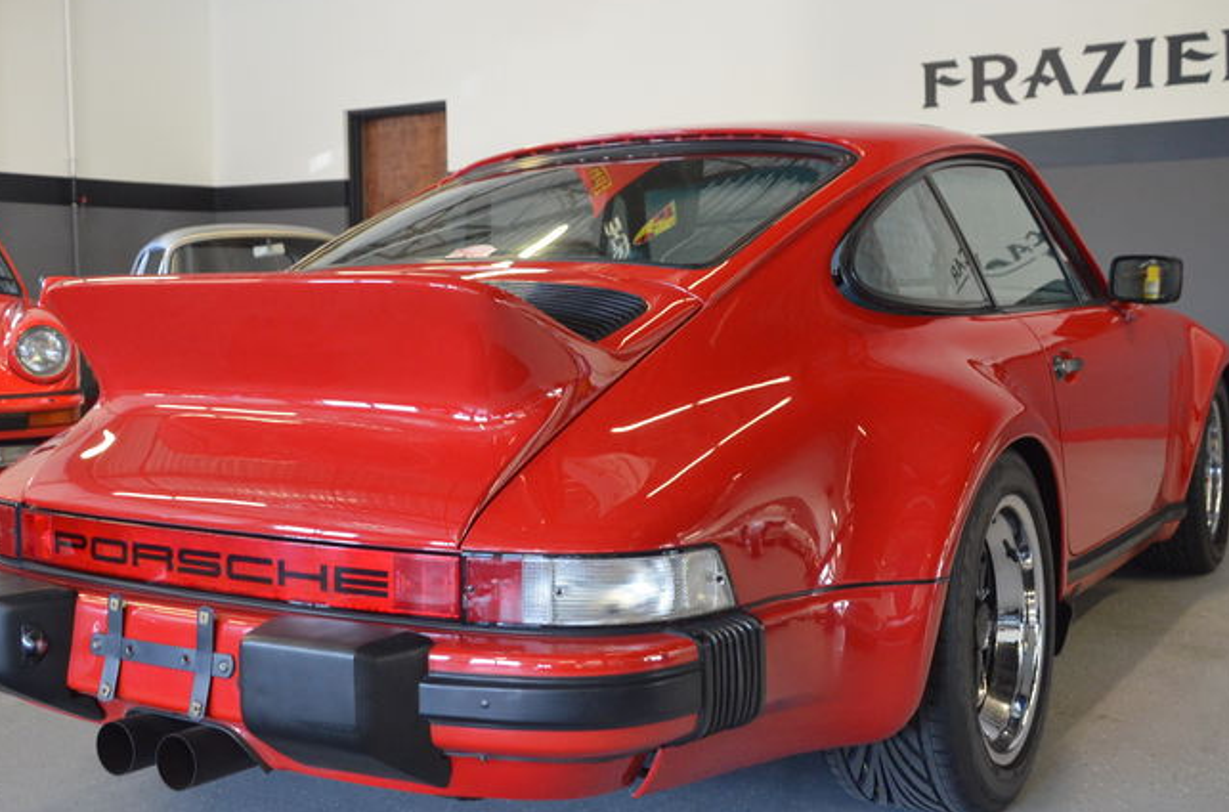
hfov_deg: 45.5
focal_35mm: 43
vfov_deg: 31.0
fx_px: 1464
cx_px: 568
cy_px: 397
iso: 2000
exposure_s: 1/30
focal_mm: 24
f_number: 3.8
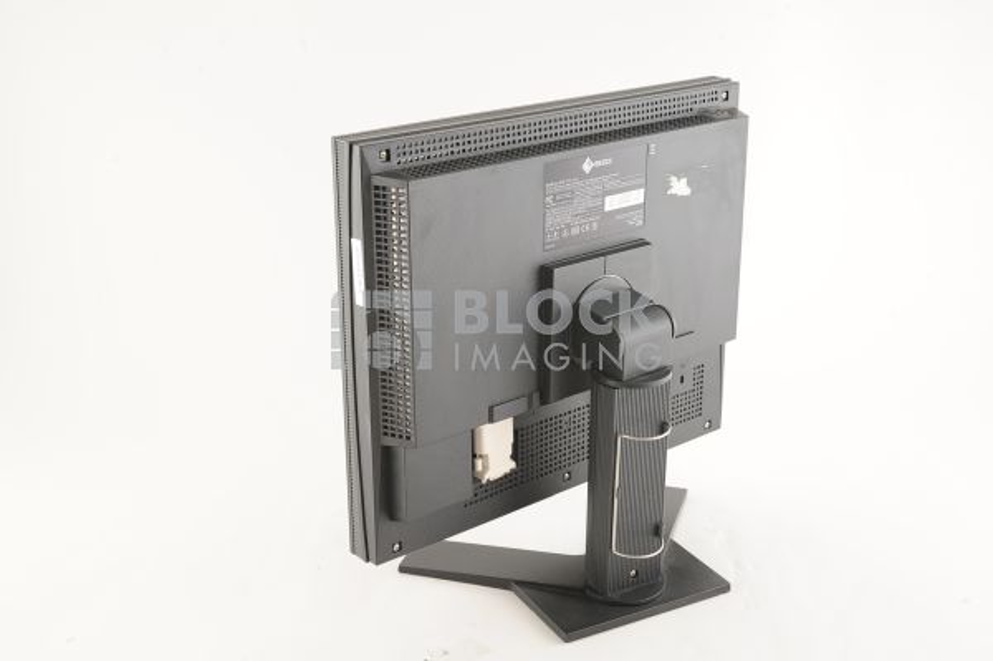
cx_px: 496
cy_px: 330
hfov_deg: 39.6
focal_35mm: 50
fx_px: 1378
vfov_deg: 26.9
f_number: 10
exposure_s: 1/125
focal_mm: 50
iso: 1600
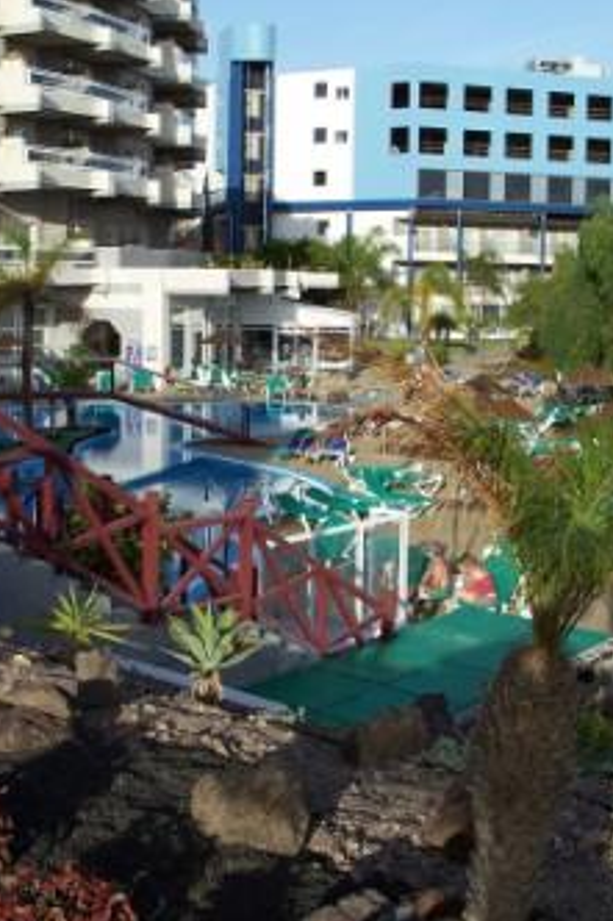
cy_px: 460
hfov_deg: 25.9
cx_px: 266
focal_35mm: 52
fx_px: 1329
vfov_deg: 38.2
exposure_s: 1/400
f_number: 4
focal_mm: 7.8
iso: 64
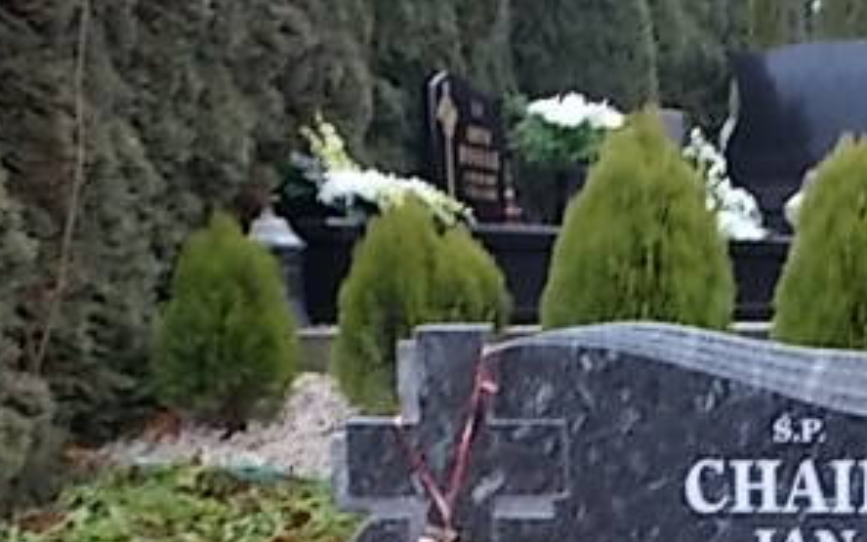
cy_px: 630
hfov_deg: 25.8
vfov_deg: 16.1
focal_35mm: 78
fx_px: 1843
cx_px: 753
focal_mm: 6
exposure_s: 1/25
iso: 80
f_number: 3.6
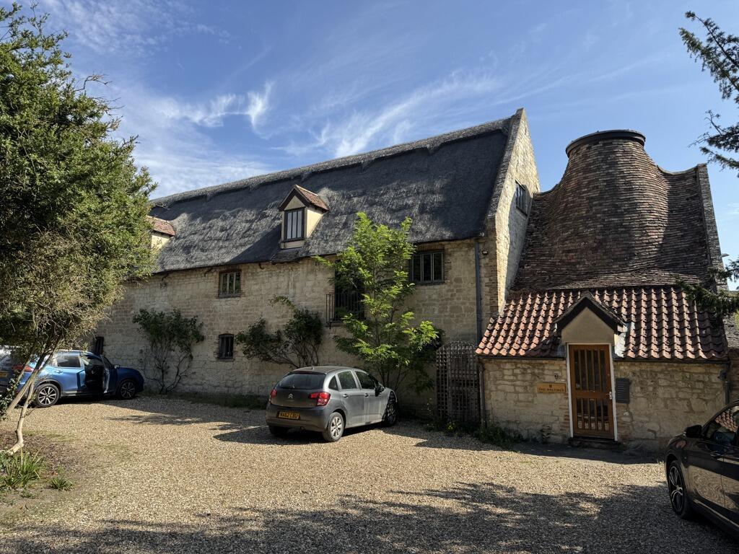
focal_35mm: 24
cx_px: 370
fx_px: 512
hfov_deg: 71.6
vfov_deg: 56.8
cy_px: 277
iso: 80
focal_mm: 6.76
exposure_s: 1/2833
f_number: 1.78
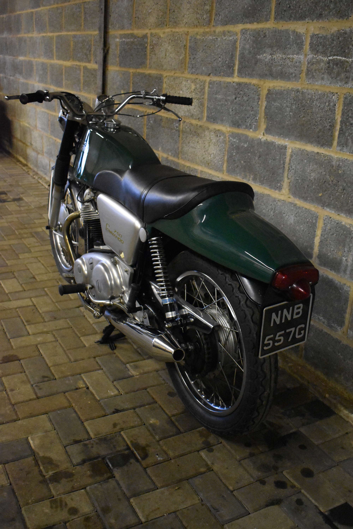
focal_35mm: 36
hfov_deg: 36.9
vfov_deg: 53.1
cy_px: 264
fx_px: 529
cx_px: 176
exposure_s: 1/125
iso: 8000
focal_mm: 24
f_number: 3.8
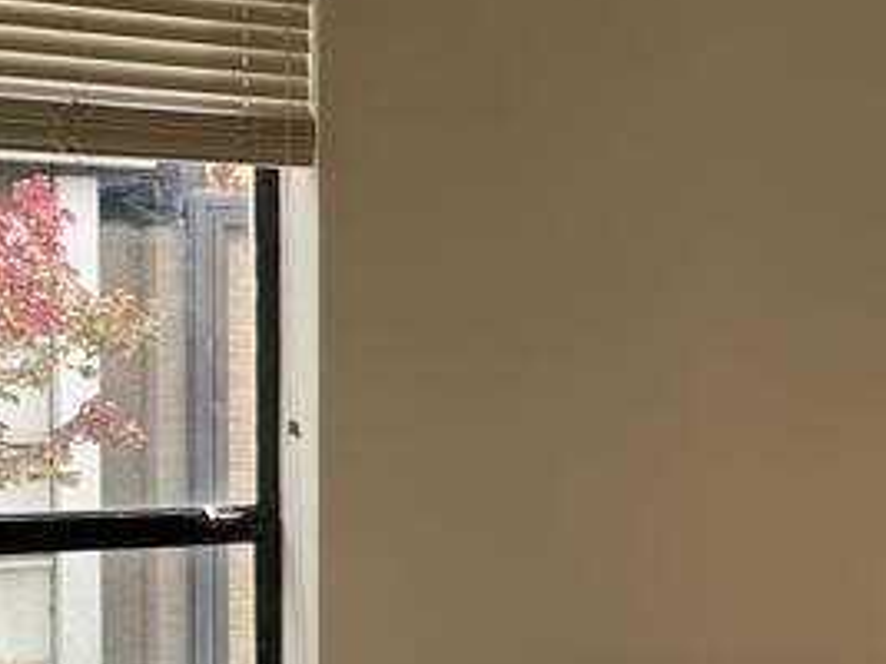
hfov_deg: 22.0
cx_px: 1211
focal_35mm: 78
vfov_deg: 18.8
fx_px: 1996
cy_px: 465
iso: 25
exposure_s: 1/141
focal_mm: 4.25
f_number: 1.8
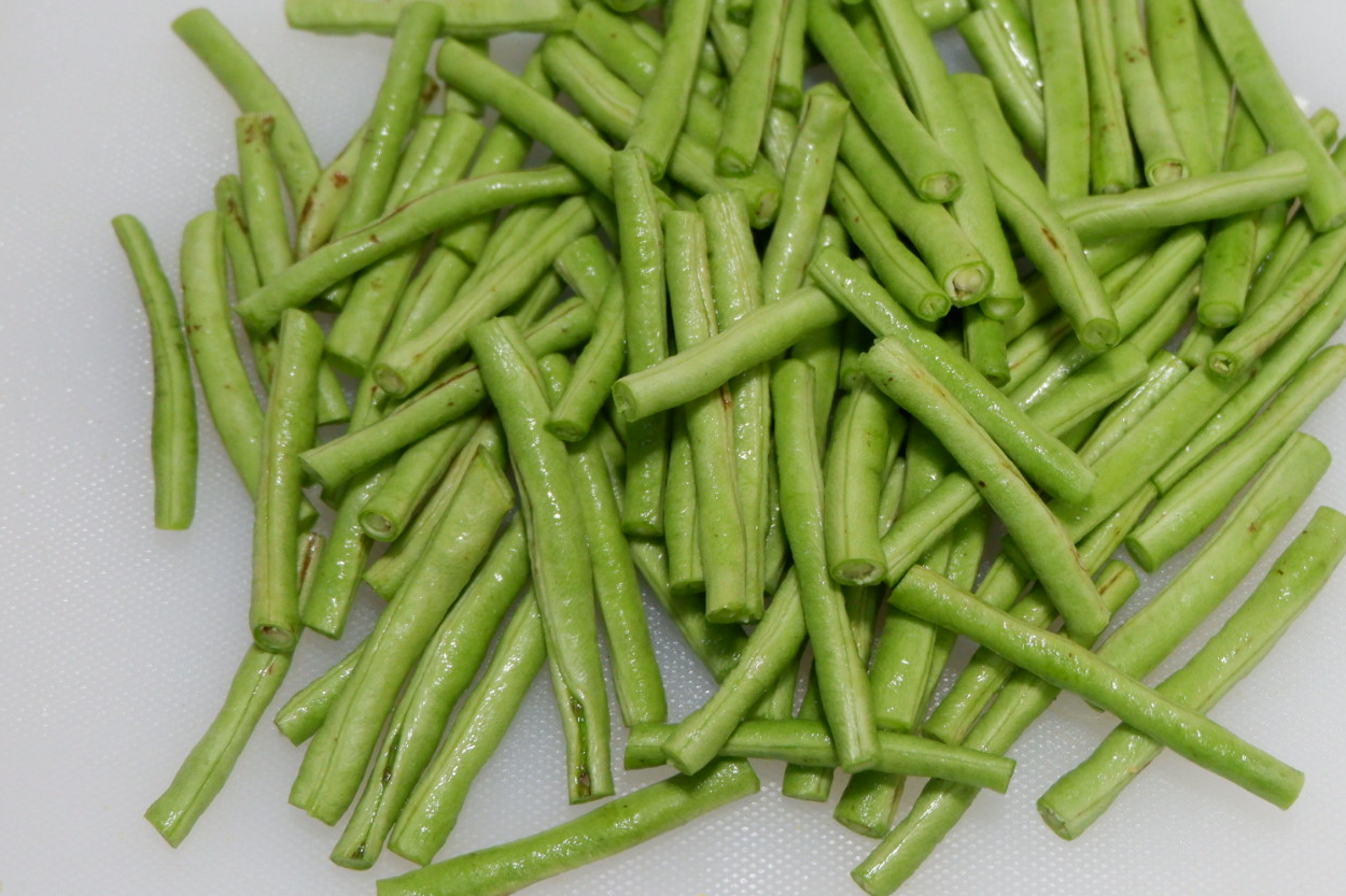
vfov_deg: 25.0
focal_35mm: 54
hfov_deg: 36.8
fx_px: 2019
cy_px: 362
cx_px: 779
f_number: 4.5
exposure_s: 1/52
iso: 2000
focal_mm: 25.6
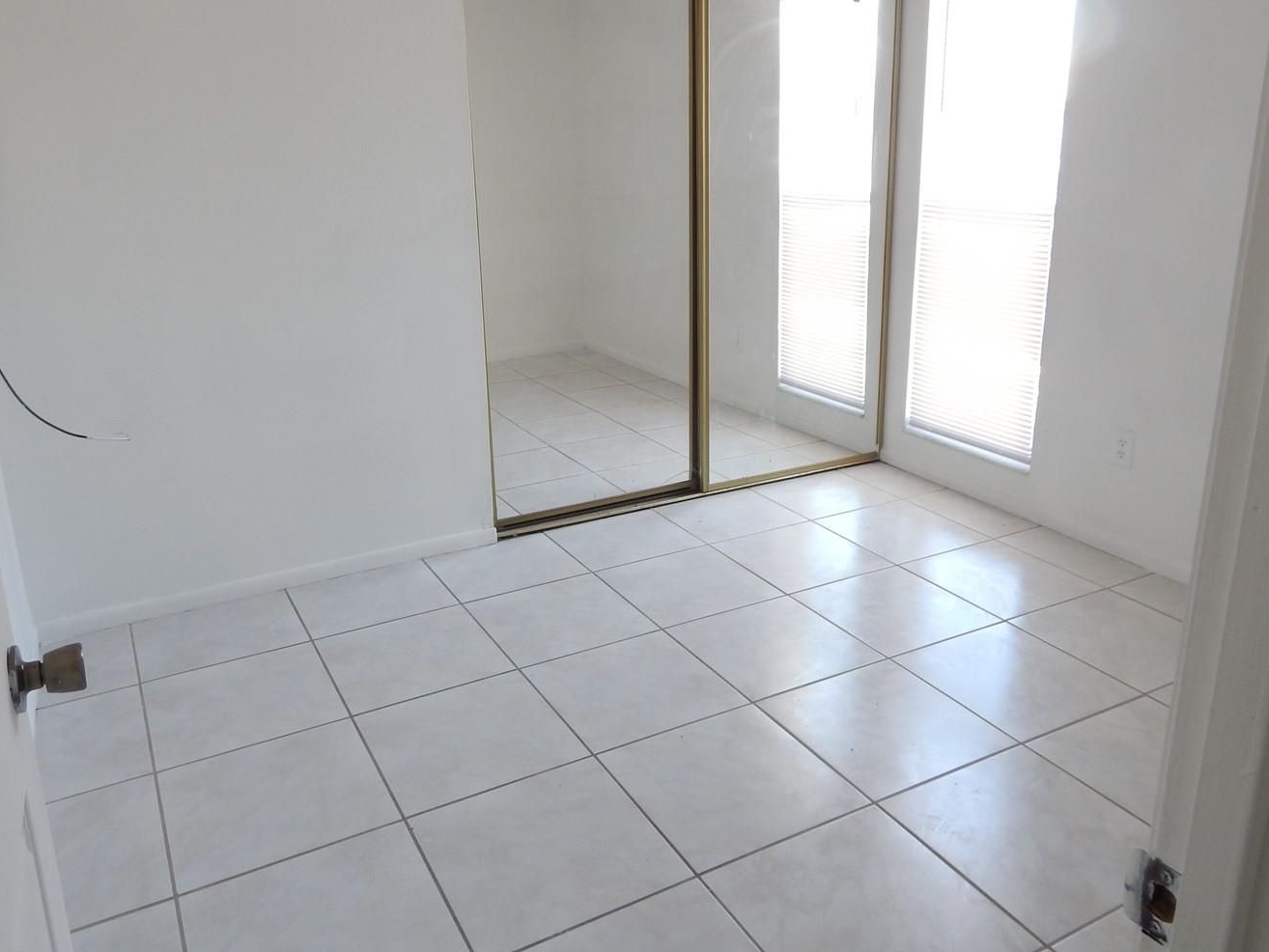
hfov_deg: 63.4
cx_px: 623
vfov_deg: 49.6
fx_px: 1027
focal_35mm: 28
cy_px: 408
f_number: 3
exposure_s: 1/30
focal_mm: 4
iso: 140
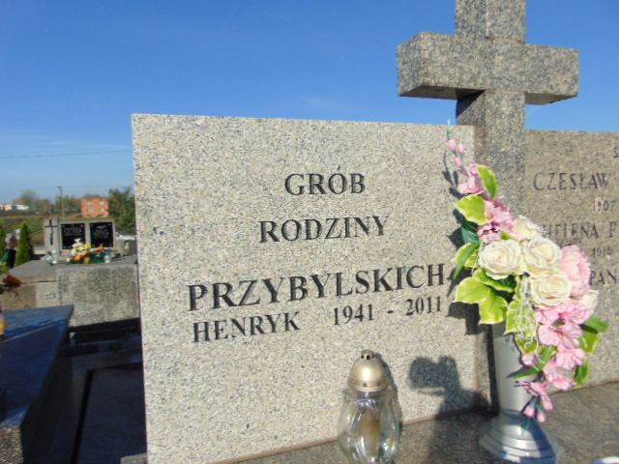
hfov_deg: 69.4
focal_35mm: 25
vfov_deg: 54.9
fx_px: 447
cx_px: 310
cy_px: 232
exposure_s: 1/320
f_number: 7.7
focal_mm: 4.5
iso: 80
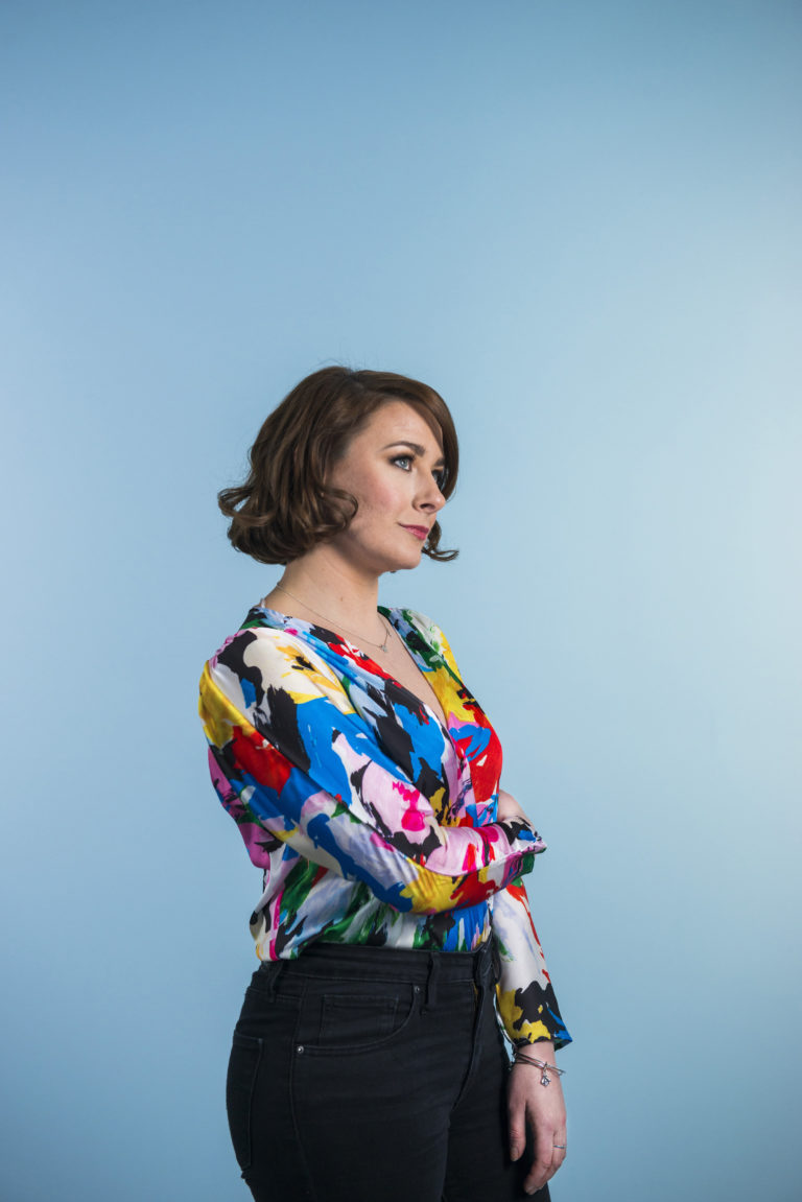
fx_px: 1870
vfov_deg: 35.6
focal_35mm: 56
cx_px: 401
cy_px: 601
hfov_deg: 24.2
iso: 500
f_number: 5
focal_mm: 56
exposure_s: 1/200
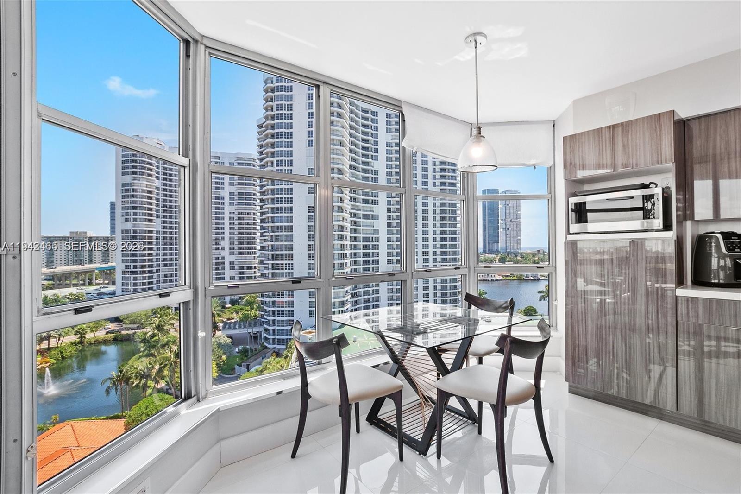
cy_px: 247
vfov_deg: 77.3
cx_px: 370
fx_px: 309
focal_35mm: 15
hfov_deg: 100.4
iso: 200
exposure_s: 1/40
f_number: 8
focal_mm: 10
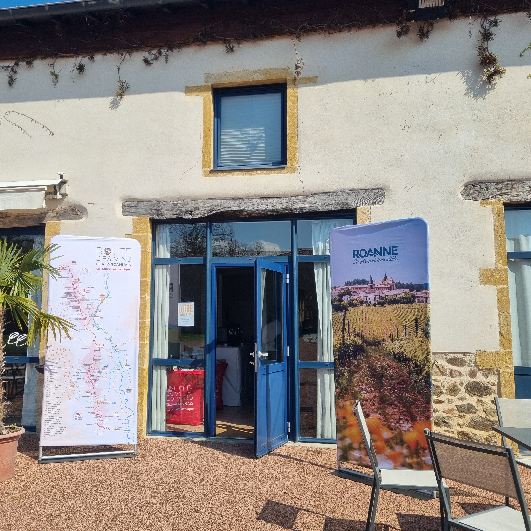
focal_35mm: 31
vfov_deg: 52.5
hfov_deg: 52.2
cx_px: 217
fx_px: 538
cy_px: 264
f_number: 1.8
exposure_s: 1/3688
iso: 50
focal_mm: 5.4
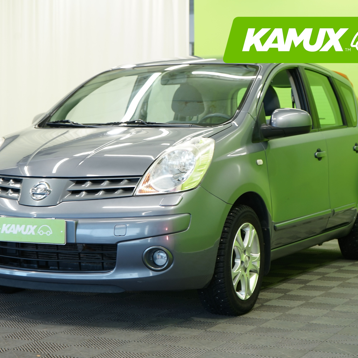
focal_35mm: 78
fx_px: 913
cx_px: 155
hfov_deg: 22.2
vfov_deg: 22.2
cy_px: 179
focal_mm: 61
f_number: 5.6
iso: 250
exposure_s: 1/13
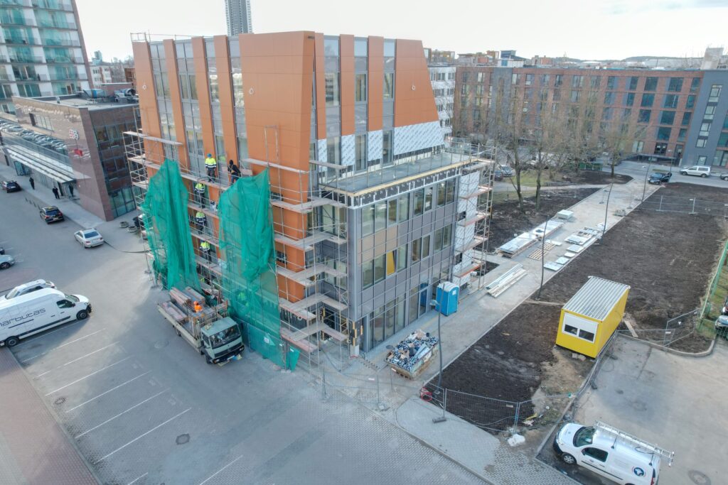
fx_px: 445
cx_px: 364
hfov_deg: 78.6
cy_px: 242
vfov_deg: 57.2
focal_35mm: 22
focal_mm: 8.38
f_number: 2.8
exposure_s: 1/400
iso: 100
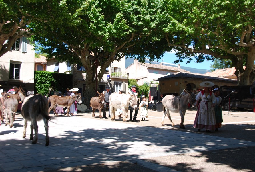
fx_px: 288
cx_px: 128
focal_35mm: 40
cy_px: 86
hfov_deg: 47.8
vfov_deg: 33.2
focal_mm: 27
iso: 100
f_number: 7.1
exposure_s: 1/200
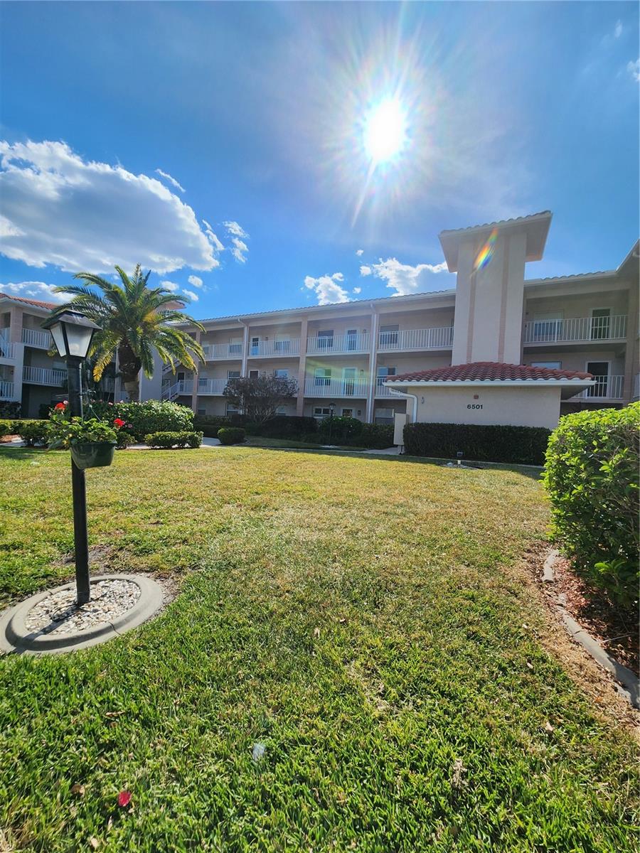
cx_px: 320
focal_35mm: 13
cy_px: 426
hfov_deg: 89.9
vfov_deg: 106.2
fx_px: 320
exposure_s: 1/2614
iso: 50
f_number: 2.2
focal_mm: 2.2
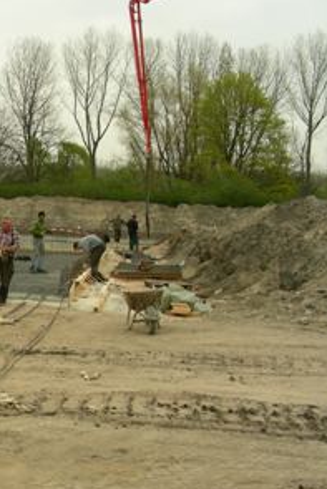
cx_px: -28
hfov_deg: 21.5
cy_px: 245
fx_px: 816
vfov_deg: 33.4
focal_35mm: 60
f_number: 4
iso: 50
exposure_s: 1/231
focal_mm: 6.3
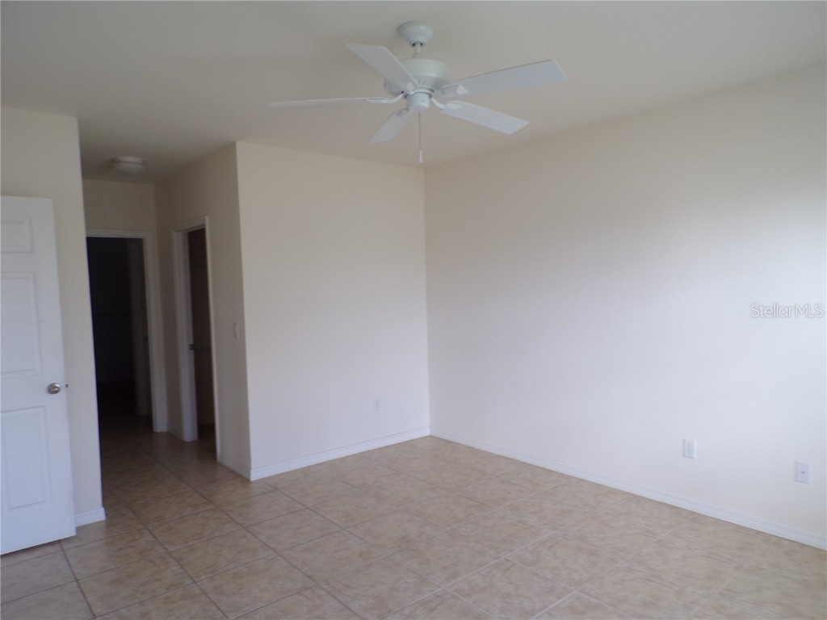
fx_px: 573
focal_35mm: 24
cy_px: 310
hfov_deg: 71.6
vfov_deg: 56.8
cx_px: 414
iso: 80
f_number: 3
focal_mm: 4.3
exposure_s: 1/42
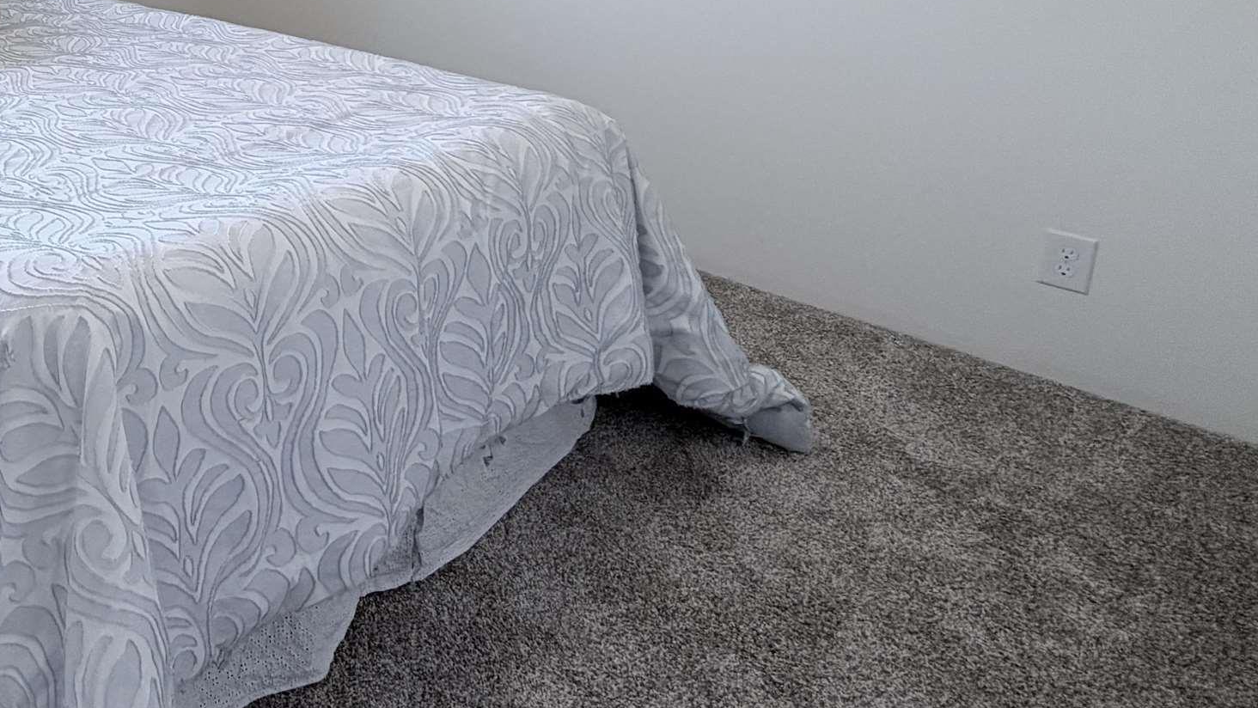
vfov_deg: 33.3
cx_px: -7
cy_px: -13
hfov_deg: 49.5
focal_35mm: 32
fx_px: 1068
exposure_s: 1/120
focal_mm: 2.22
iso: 100
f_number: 2.2
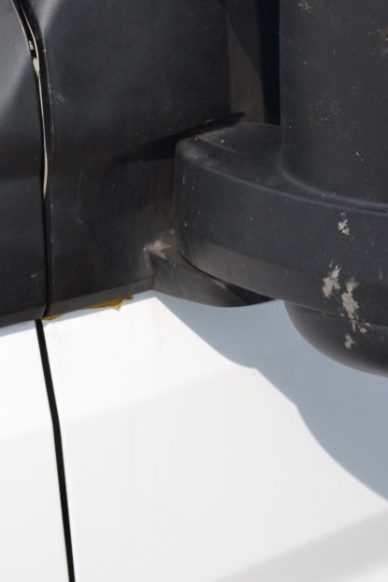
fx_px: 1745
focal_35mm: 108
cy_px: -7
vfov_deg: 18.4
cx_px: 422
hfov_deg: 12.5
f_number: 7.1
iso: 100
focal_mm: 28
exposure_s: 1/200
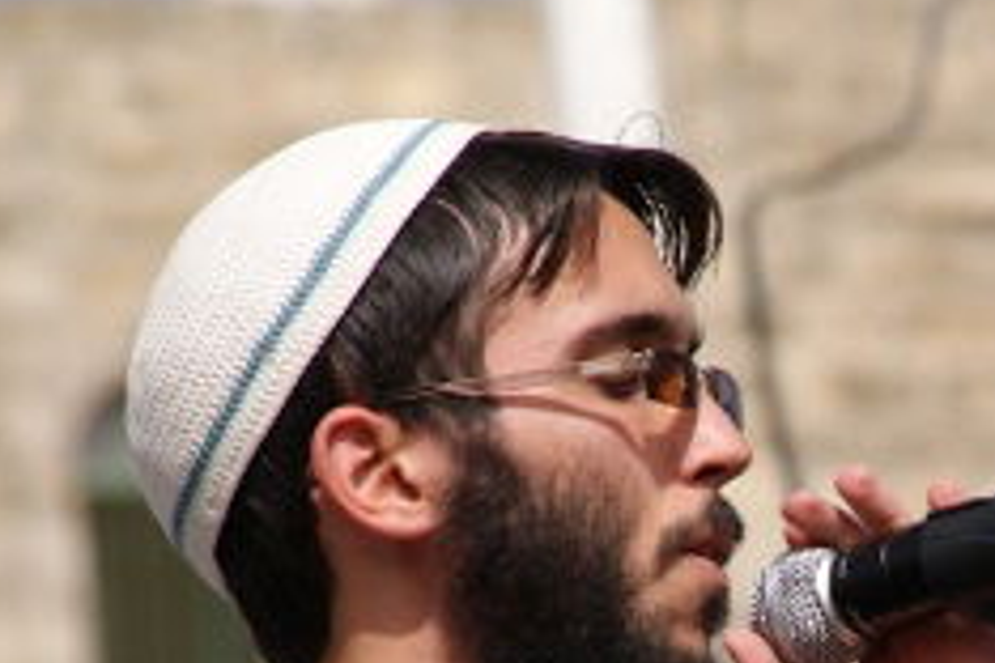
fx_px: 22690
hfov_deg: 2.5
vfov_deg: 1.7
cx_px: 859
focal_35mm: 821
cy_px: 808
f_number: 8
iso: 100
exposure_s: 1/400
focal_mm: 200
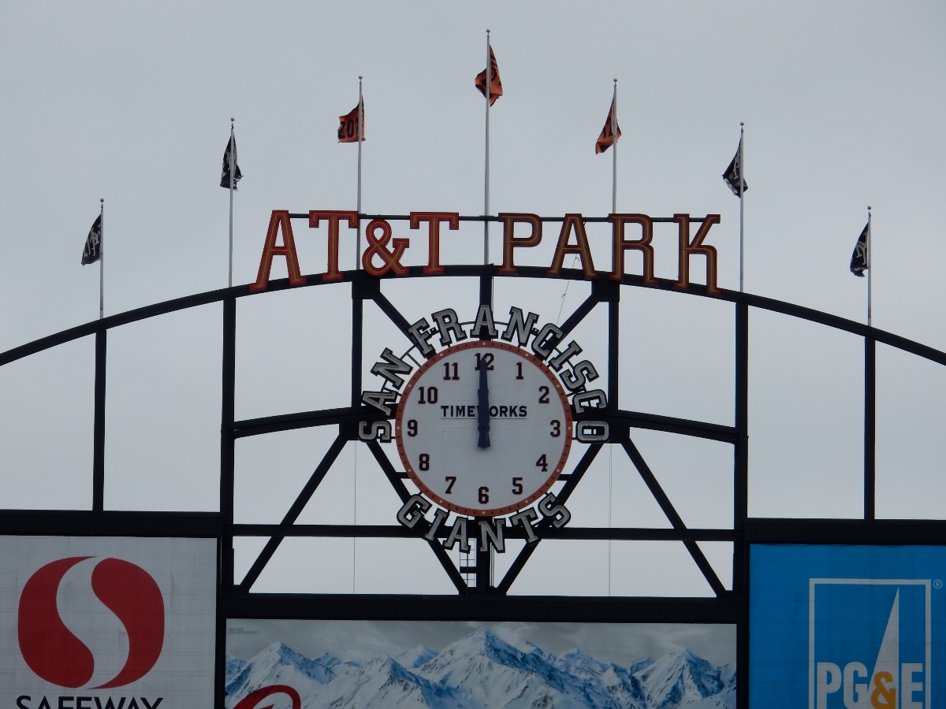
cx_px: 473
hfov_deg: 8.6
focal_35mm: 229
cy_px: 354
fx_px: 6258
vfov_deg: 6.5
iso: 125
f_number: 6.3
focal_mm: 40.9
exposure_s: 1/1000
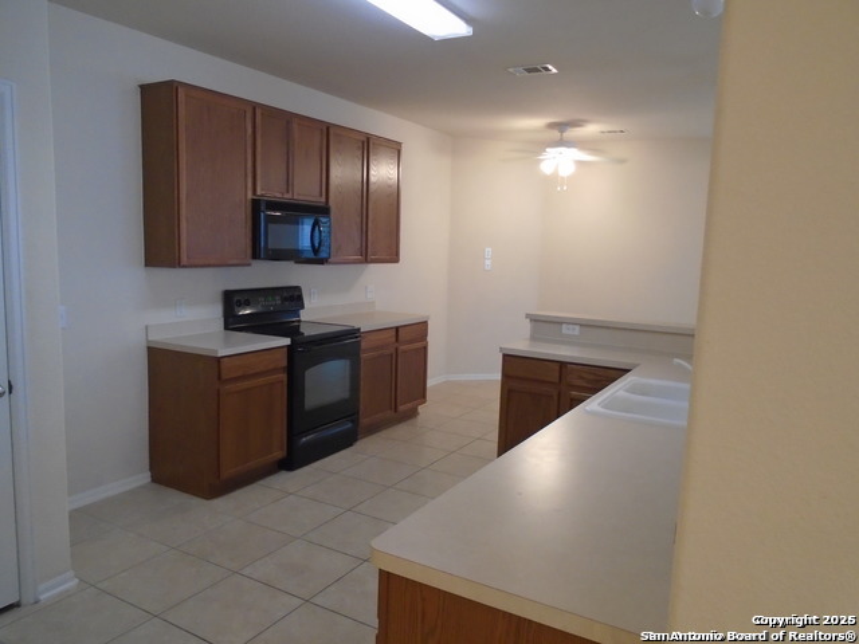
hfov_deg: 67.3
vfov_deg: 53.1
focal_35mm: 26
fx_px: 645
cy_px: 322
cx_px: 430
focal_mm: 4.6
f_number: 3.2
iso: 400
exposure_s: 1/30
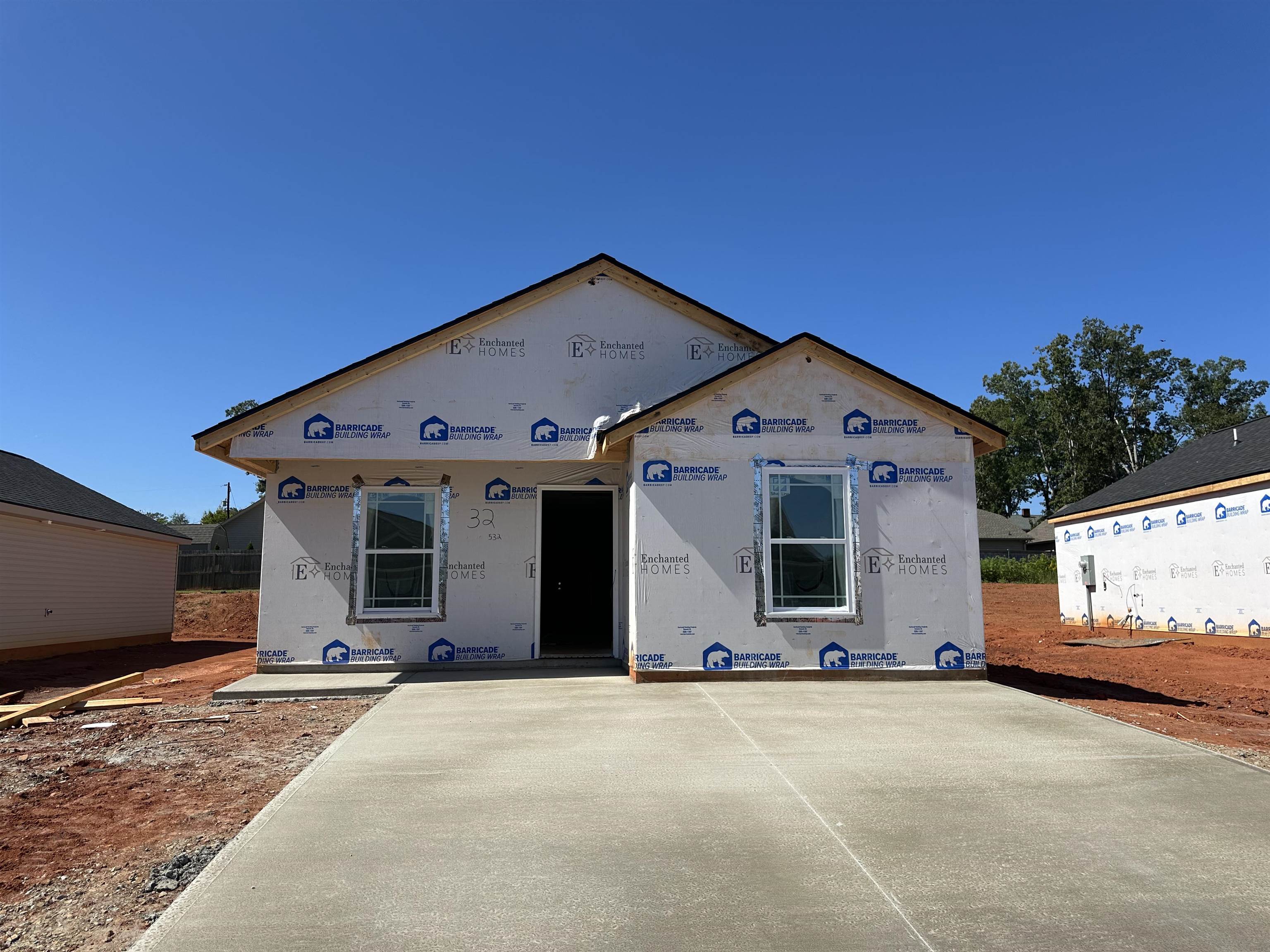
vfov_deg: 56.8
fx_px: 881
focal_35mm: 24
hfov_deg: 71.6
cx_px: 635
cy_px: 476
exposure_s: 1/5848
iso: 80
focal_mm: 6.86
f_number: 1.78
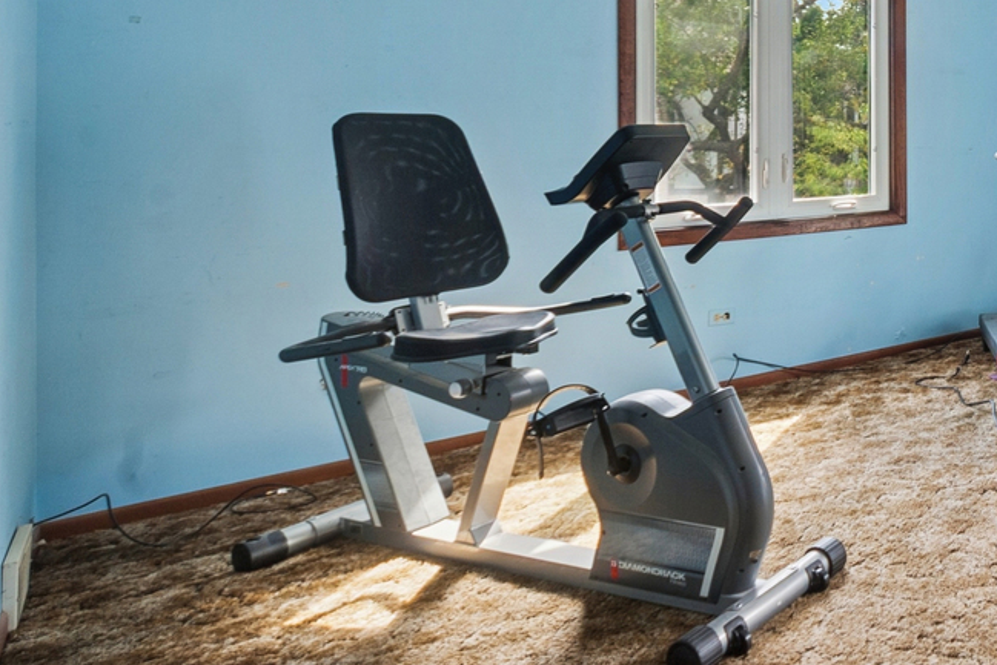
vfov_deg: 41.7
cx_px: 1095
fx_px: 831
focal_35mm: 30
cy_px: 129
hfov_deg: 46.1
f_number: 8
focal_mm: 12
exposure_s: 1/25
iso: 400
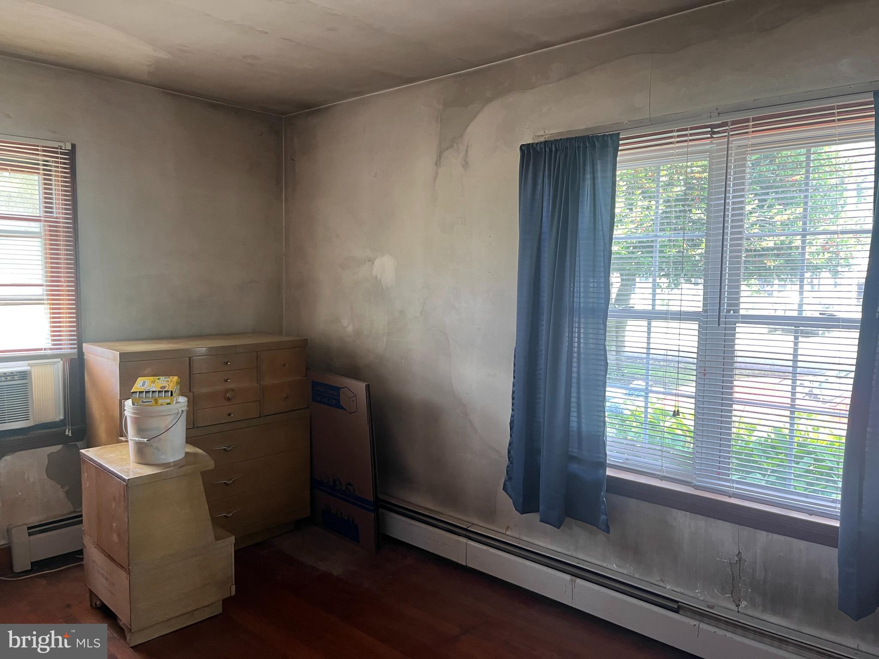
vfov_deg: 53.1
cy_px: 330
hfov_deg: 67.3
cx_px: 440
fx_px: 660
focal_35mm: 26
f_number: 1.6
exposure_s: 1/73
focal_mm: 5.1
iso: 125
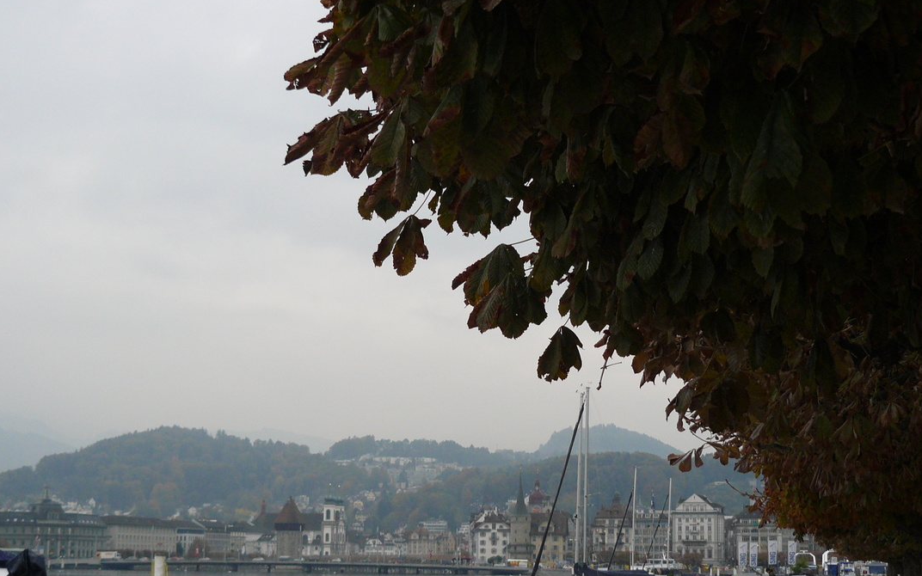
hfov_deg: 33.0
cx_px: 478
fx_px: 1558
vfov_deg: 20.9
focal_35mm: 62
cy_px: 378
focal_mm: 8.2
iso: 100
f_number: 2.8
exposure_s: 1/100
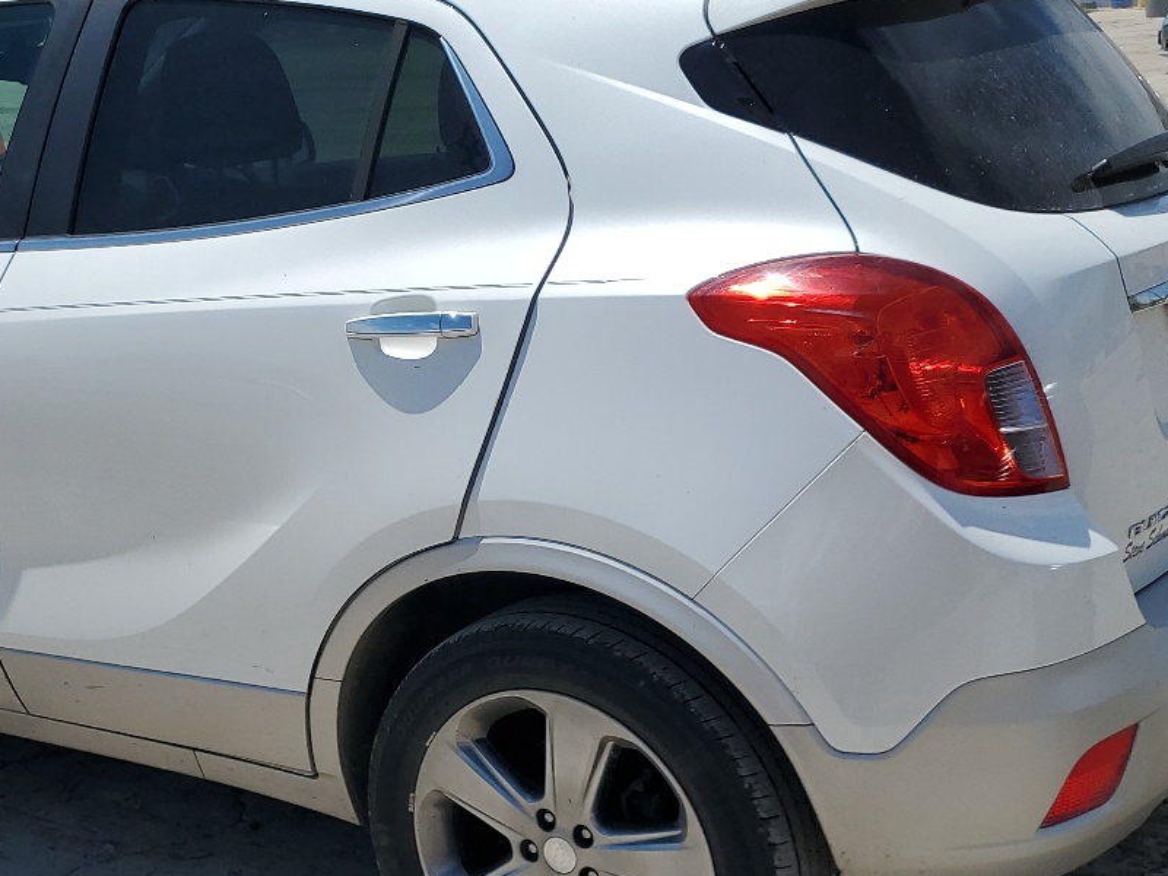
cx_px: 416
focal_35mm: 52
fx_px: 1755
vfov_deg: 28.0
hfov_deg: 36.5
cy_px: 458
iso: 50
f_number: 1.5
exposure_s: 1/10000
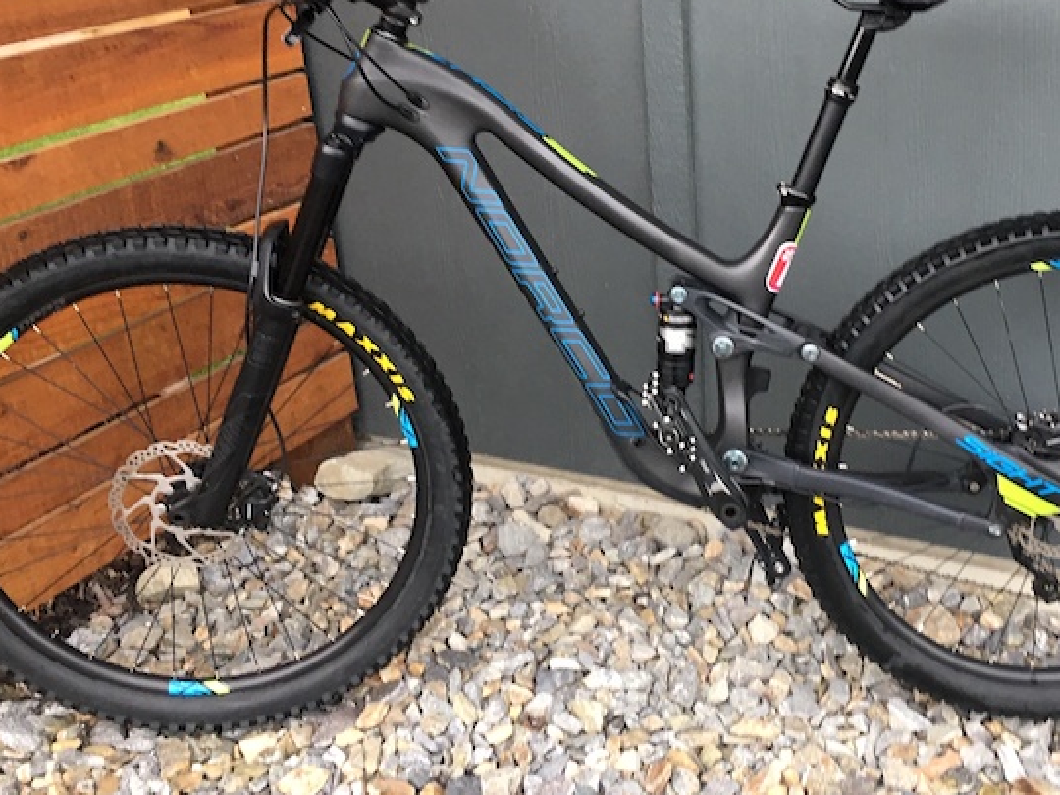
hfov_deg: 43.4
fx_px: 1317
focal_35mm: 43
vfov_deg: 33.5
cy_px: 316
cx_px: 685
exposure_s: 1/30
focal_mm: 4.15
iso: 40
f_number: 2.2
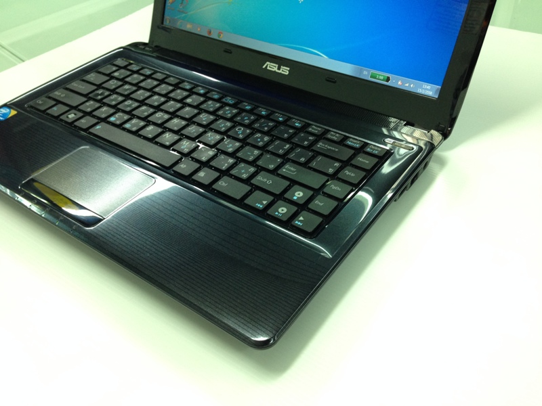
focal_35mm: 33
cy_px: 203
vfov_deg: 42.9
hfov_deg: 55.4
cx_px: 271
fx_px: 517
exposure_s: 1/20
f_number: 2.4
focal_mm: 4.12
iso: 100
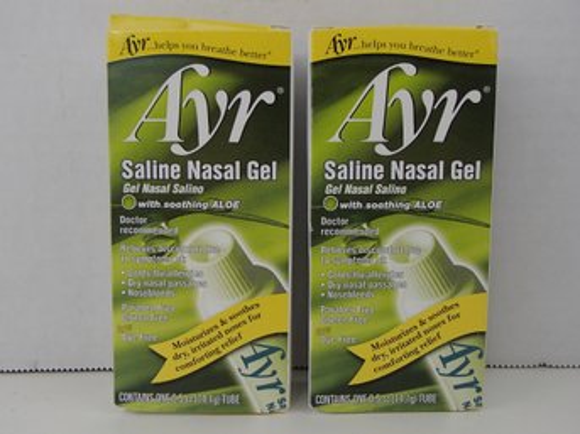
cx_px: 290
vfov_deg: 38.6
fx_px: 620
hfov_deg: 50.2
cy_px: 217
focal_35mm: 37
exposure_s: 1/160
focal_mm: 6.64
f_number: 4.7
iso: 160
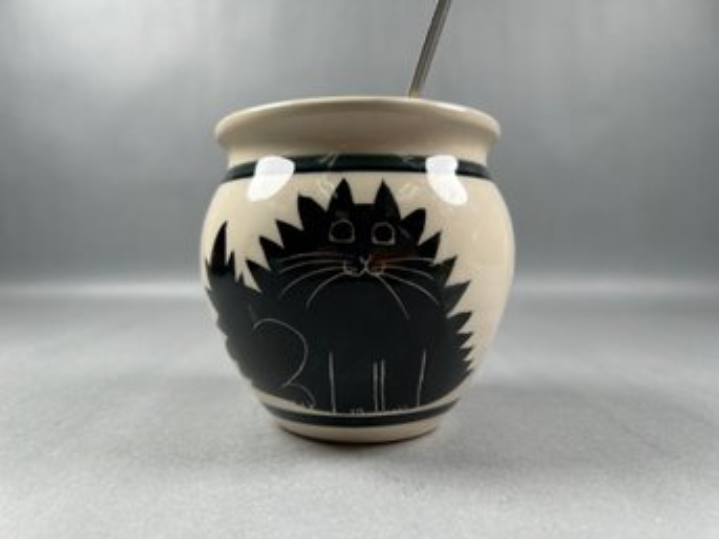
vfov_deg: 53.0
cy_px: 270
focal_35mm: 26
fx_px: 540
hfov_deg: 67.3
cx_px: 360
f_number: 1.5
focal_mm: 5.7
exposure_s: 1/402
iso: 50
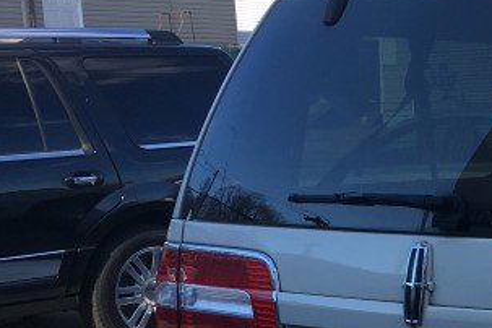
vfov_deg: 13.3
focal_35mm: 102
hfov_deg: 18.7
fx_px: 1394
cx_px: 619
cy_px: 315
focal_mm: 4.15
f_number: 2.2
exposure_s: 1/487
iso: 25
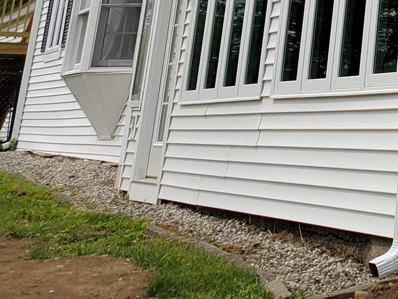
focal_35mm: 96
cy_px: -211
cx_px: 719
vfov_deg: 14.0
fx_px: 1104
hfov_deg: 16.9
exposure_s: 1/2145
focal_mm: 4.3
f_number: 2.4
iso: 50
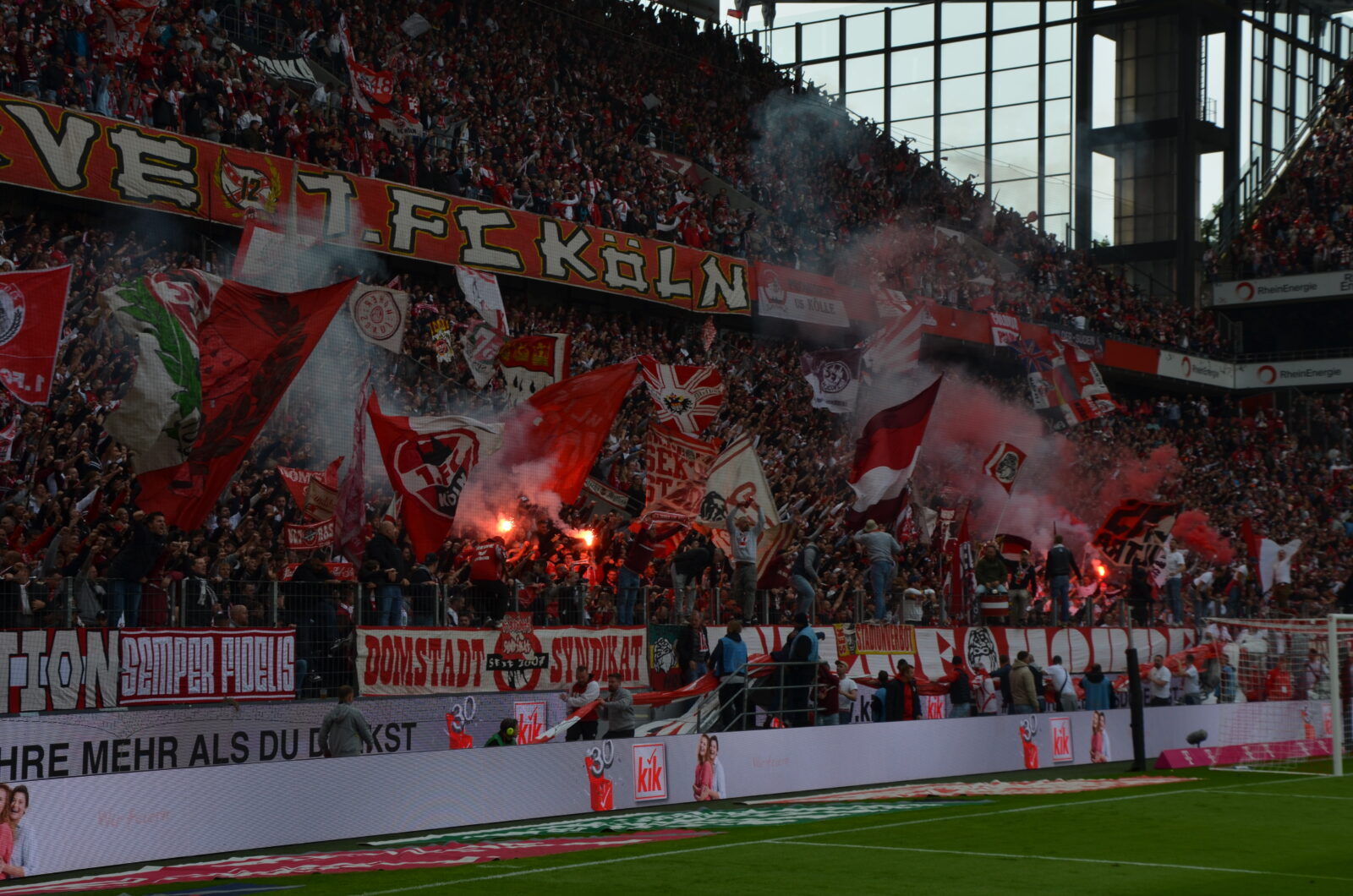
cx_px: 676
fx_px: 2532
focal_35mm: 68
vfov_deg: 20.1
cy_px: 448
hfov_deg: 29.9
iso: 140
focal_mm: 45
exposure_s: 1/250
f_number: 8
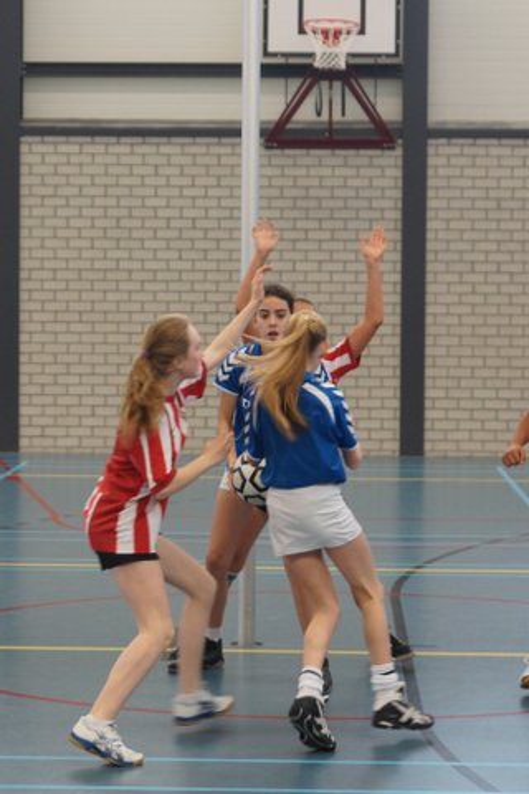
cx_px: 264
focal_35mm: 75
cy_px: 397
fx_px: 1653
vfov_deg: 27.0
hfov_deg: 18.2
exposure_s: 1/200
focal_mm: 50
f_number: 3.2
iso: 1000
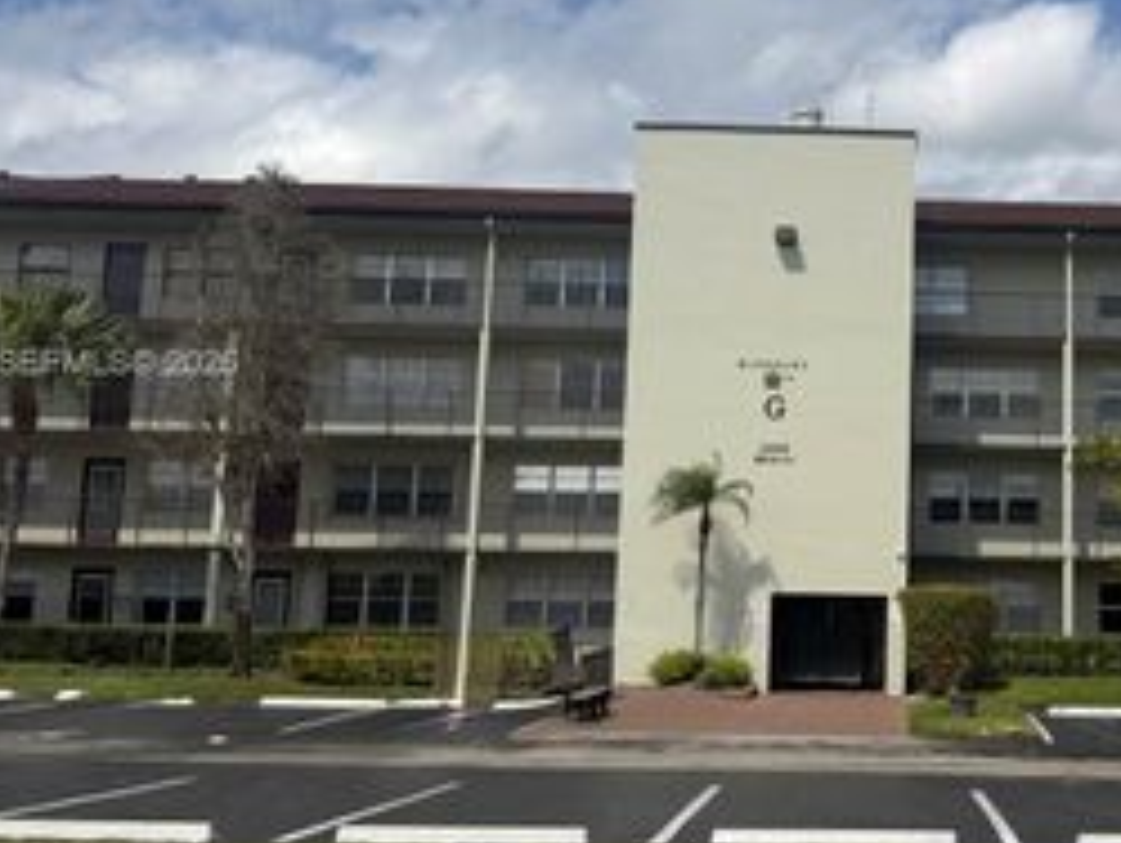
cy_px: 365
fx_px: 1556
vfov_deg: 30.3
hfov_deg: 37.9
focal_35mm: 48
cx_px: 924
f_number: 1.78
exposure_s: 1/8130
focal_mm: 6.76
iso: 80
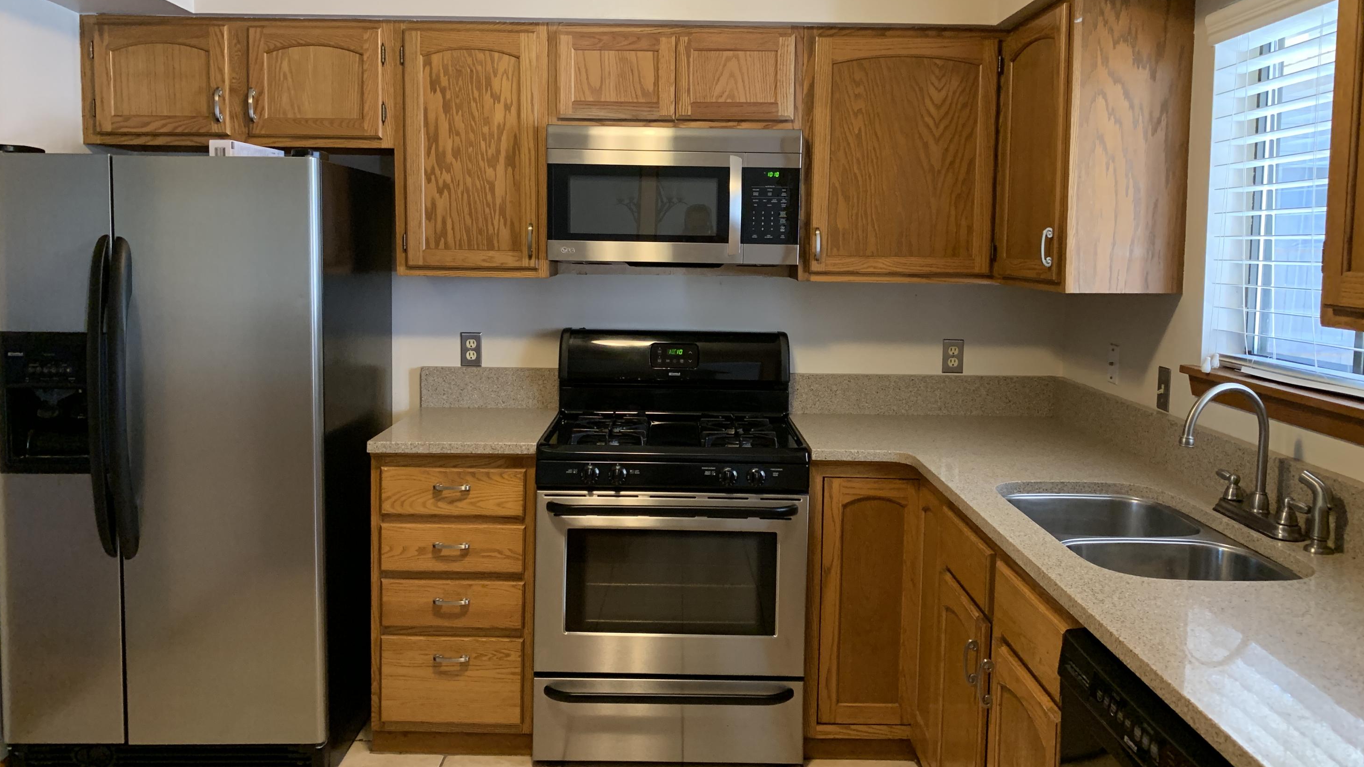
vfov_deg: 40.1
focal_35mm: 29
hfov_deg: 66.1
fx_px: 1049
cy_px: 331
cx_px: 688
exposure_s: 1/60
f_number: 1.8
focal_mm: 4.25
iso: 320
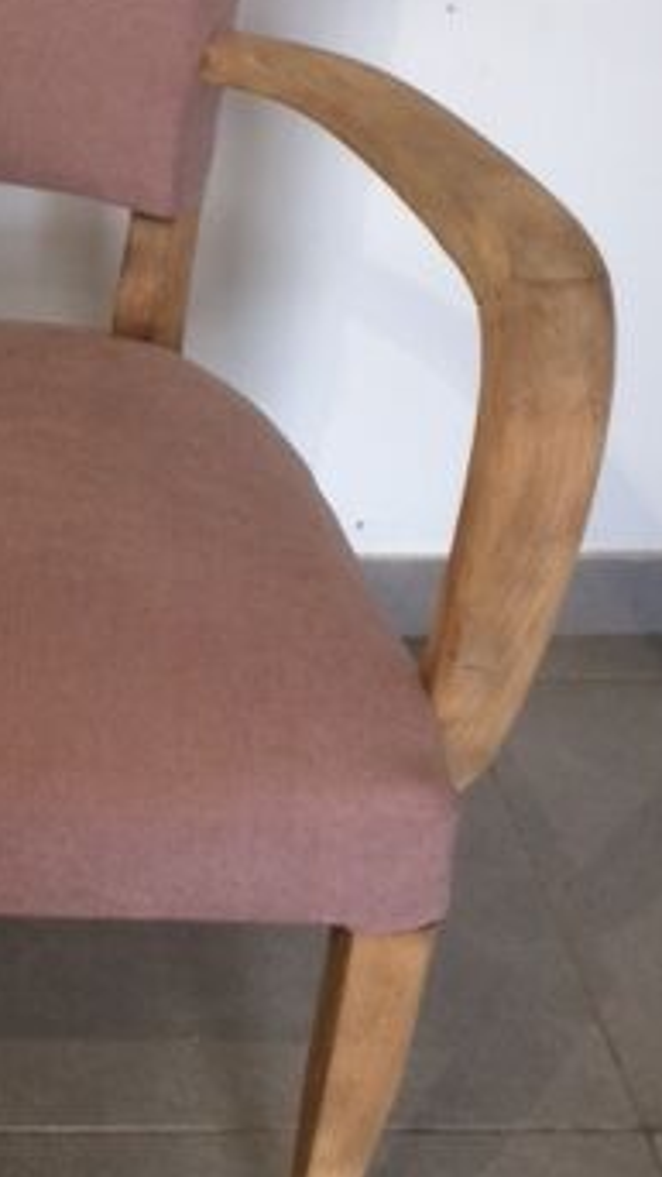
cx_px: -75
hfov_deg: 19.5
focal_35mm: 59
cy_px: 470
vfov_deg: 35.3
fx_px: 1841
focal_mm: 4.15
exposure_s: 1/33
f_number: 2.2
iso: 64
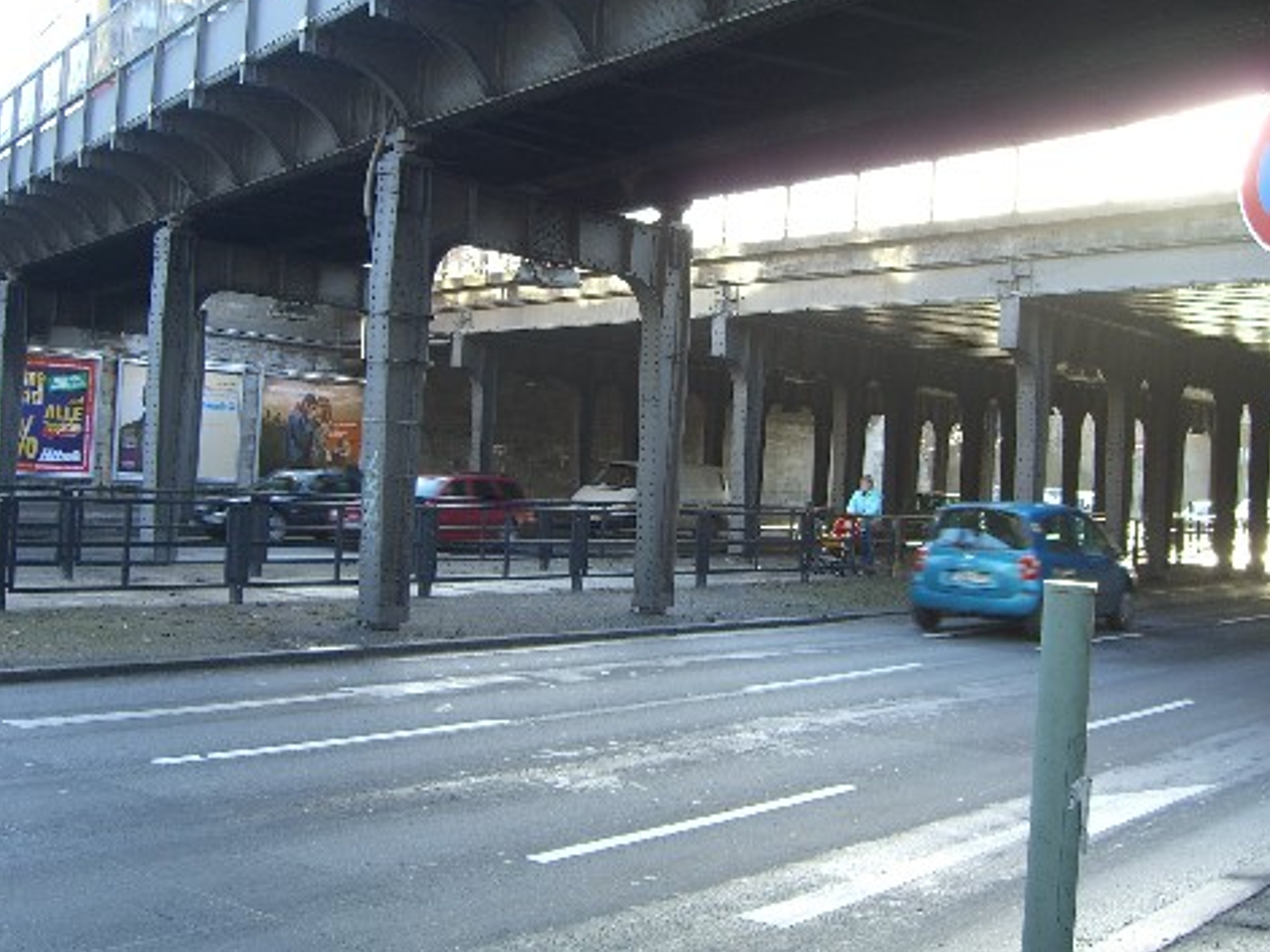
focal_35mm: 47
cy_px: 419
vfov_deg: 30.8
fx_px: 1724
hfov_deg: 40.4
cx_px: 643
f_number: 2.8
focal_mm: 7.9
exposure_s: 1/60
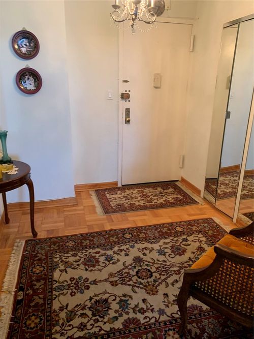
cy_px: 170
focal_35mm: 26
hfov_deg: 53.0
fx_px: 254
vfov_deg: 67.3
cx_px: 127
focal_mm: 4.25
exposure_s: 1/60
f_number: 1.8
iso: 250
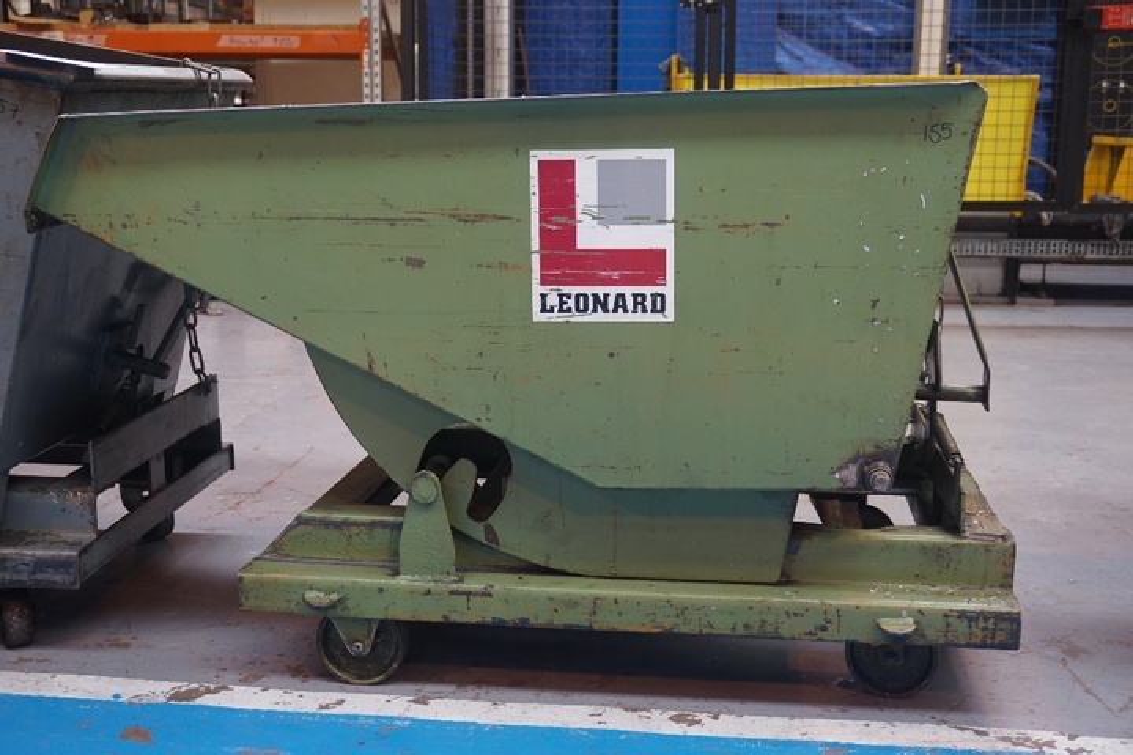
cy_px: 378
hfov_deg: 45.0
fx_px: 1369
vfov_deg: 30.8
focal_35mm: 44
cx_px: 566
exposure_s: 1/160
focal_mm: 29
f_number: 4.5
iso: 800
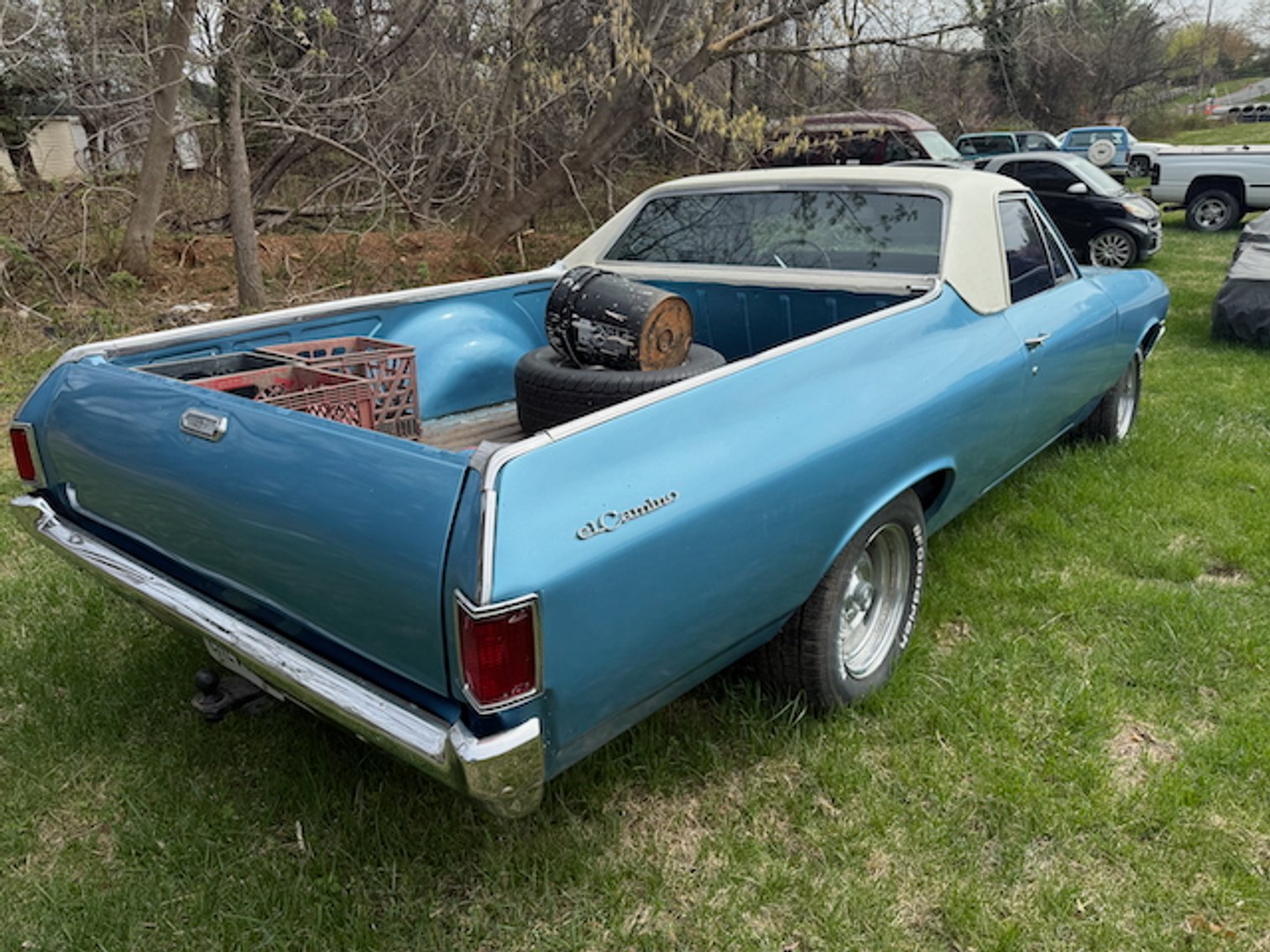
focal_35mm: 24
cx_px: 635
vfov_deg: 56.8
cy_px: 476
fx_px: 881
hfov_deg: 71.6
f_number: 1.78
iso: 80
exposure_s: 1/3145
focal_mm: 6.76
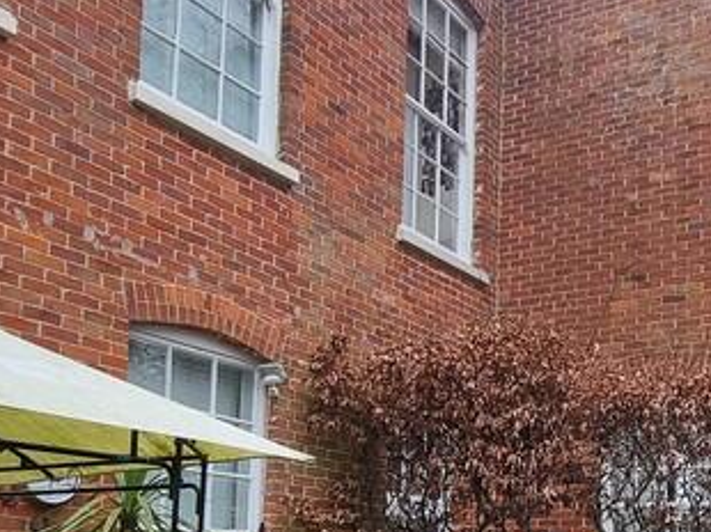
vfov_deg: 31.7
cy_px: 493
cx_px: 569
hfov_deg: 42.0
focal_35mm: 43
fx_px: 883
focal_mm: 2.2
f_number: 2.2
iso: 64
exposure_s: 1/100
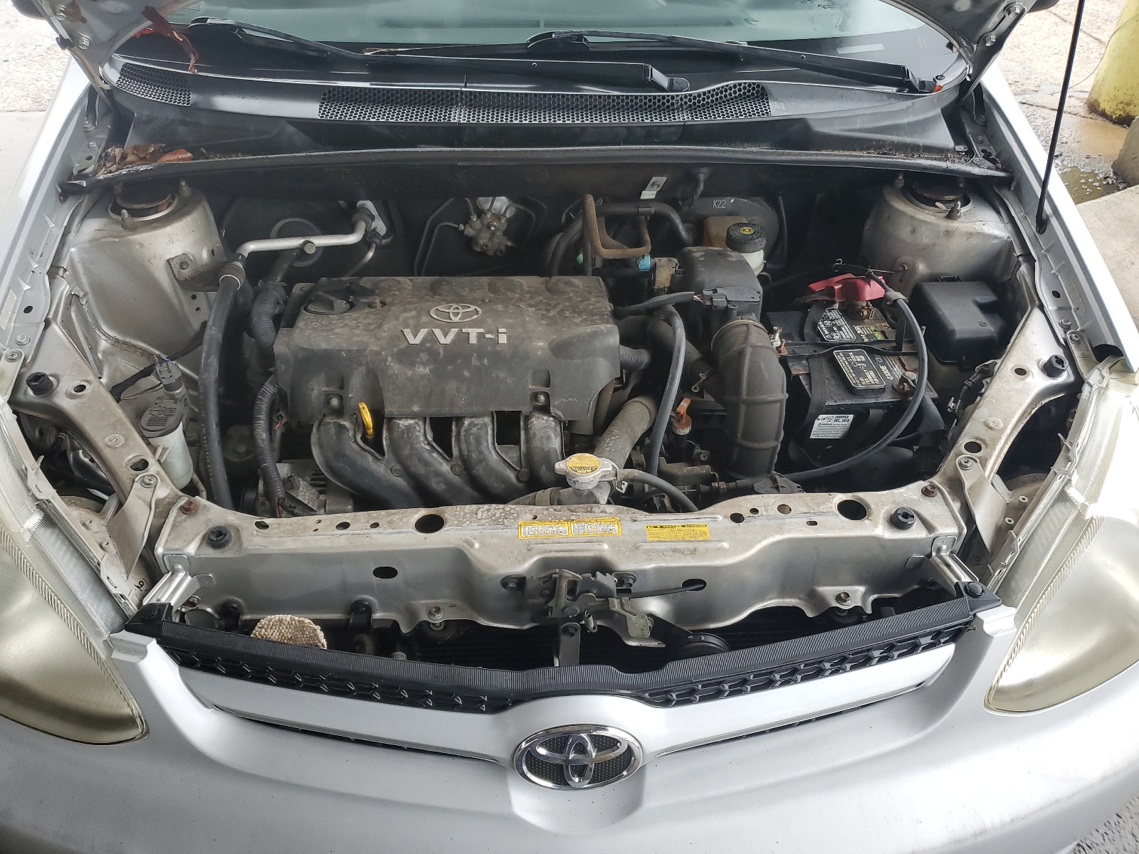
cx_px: 570
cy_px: 427
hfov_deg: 67.3
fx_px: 856
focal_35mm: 26
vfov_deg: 53.1
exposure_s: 1/120
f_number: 1.5
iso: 69
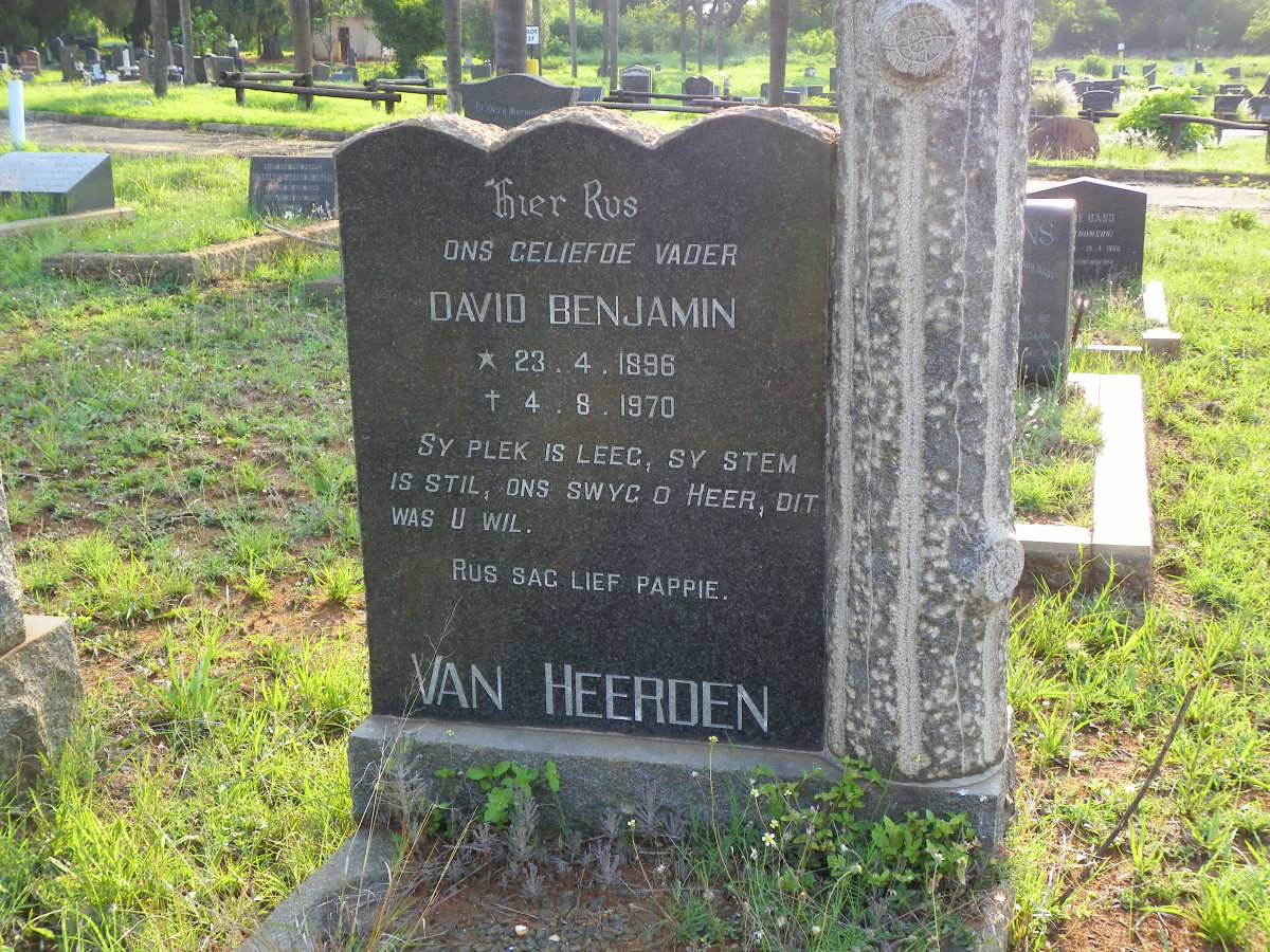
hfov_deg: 41.2
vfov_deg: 31.5
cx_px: 635
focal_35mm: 46
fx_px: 1688
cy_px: 476
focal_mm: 8.2
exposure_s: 1/100
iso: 64
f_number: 3.2
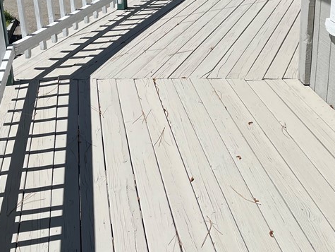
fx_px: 542
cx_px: 209
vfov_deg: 25.9
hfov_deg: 34.1
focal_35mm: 56
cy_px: 73
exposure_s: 1/7353
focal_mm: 5.1
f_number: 1.6
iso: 50
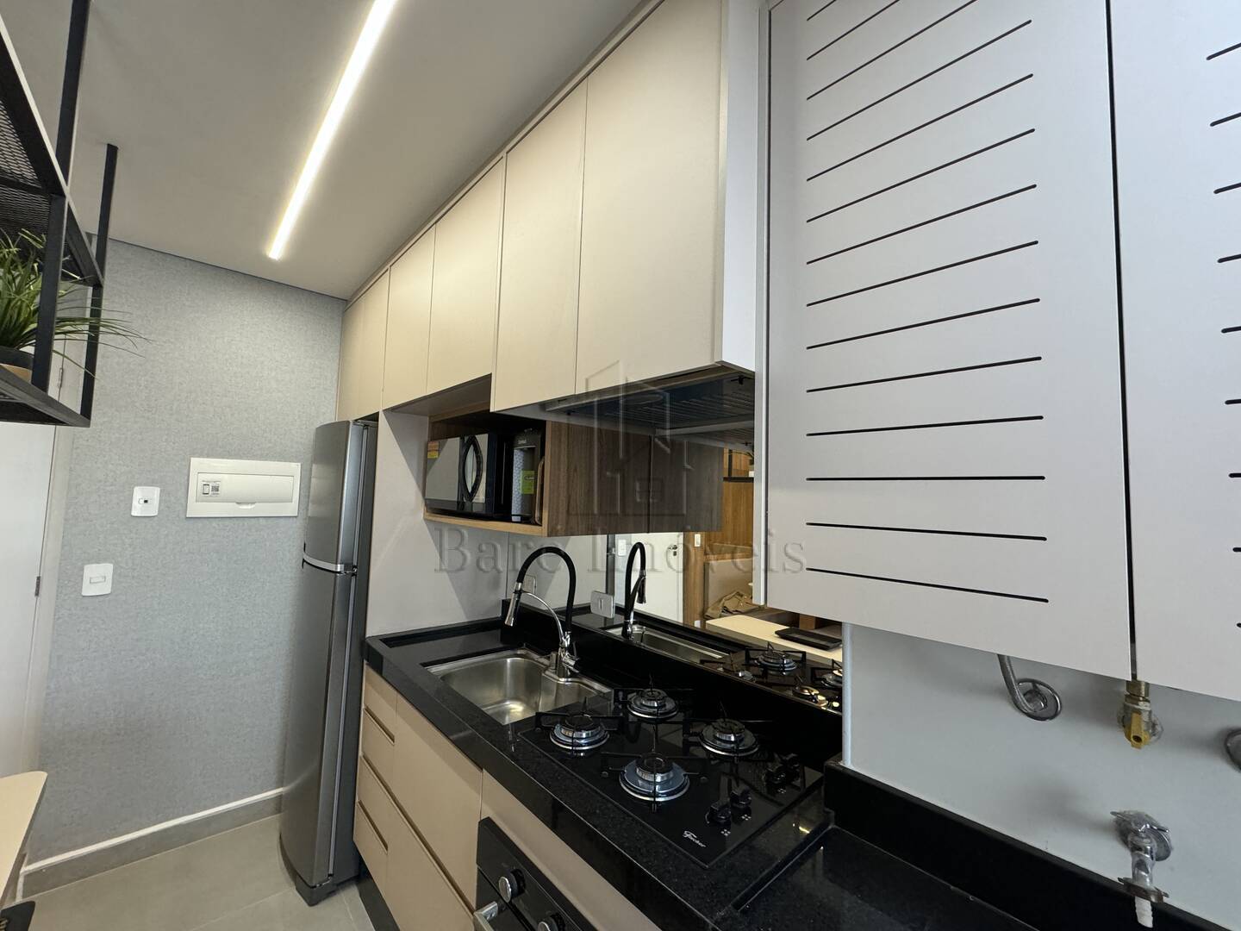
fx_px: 502
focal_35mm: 14
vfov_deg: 85.7
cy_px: 466
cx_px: 620
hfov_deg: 102.1
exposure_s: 1/120
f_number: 2.2
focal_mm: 2.22
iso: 320
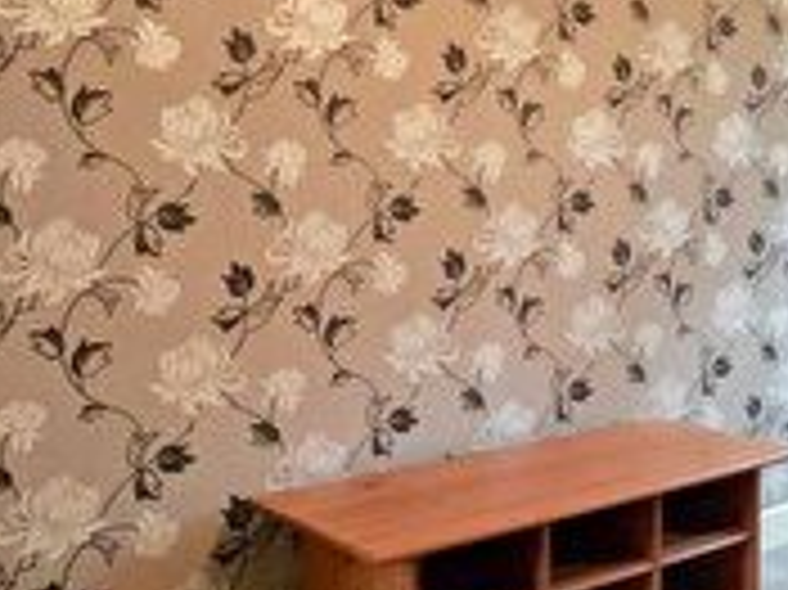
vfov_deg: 27.6
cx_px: 896
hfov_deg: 31.9
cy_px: 146
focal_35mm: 52
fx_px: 1183
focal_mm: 2.2
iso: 1600
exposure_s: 1/50
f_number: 2.2
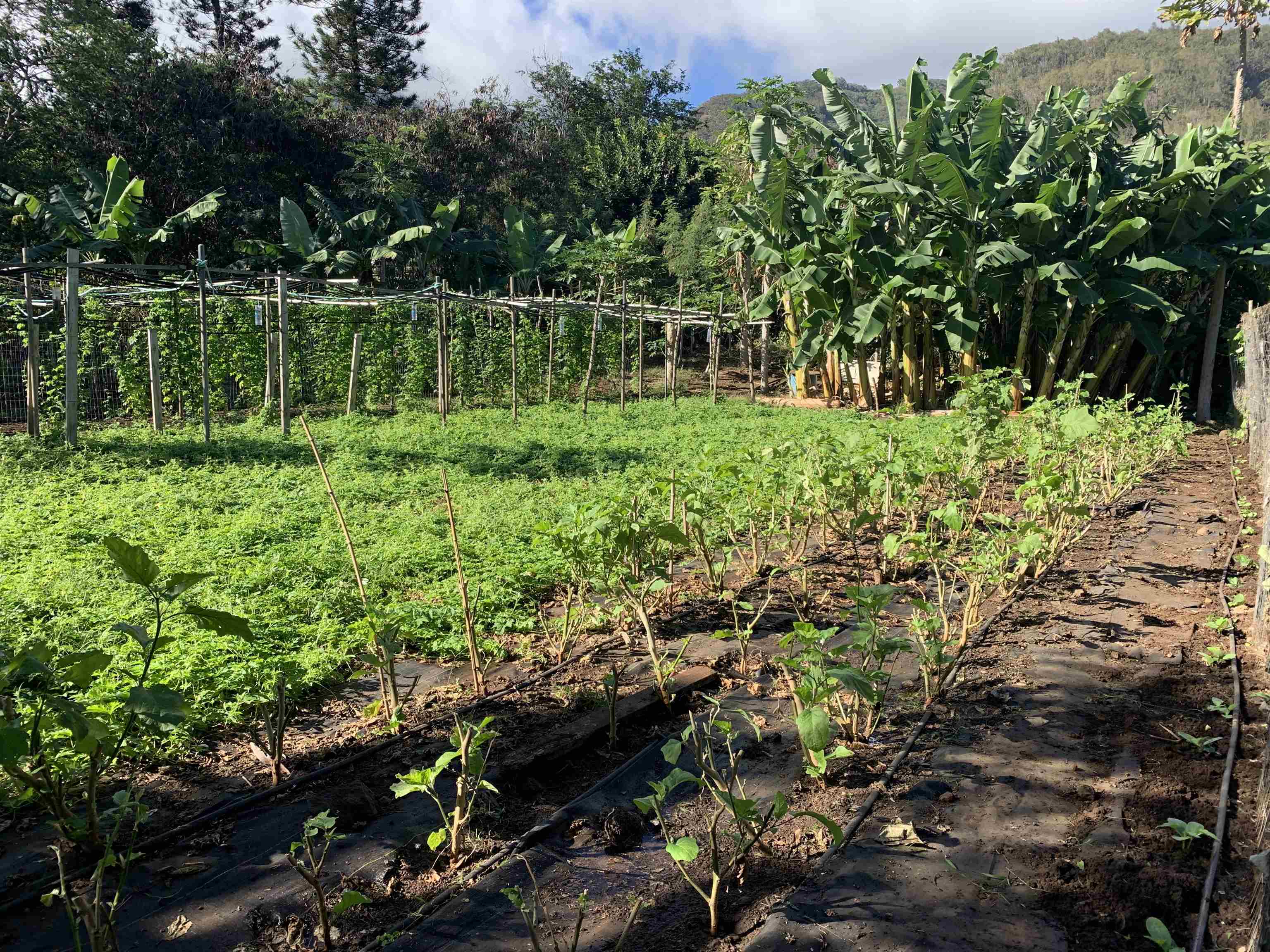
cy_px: 476
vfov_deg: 53.1
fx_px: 954
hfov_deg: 67.3
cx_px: 635
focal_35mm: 26
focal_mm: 4.25
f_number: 1.8
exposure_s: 1/678
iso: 25
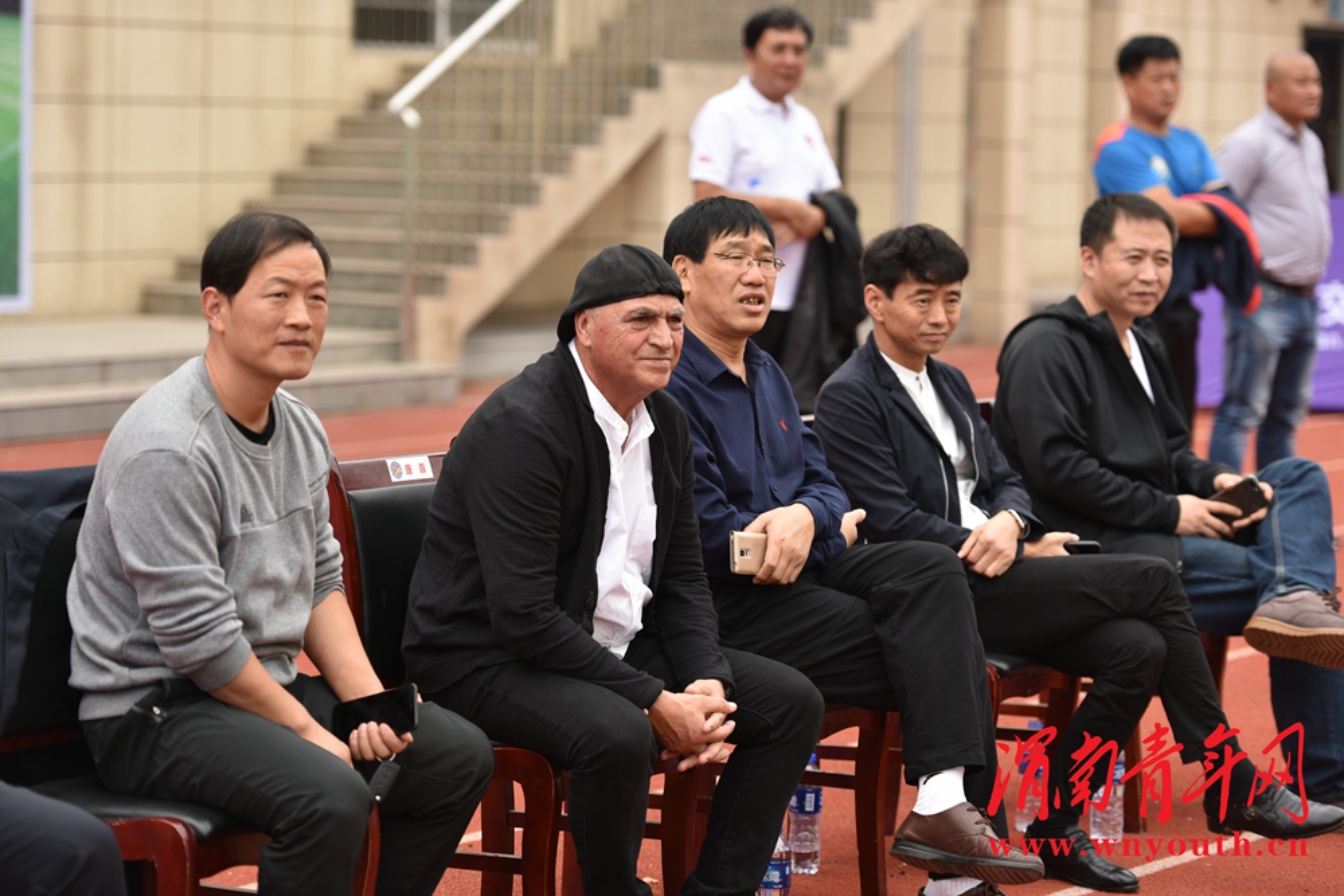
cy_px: 448
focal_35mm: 110
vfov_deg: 12.5
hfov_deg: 18.6
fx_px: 4107
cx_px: 672
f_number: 2.8
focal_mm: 110
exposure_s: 1/500
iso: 100
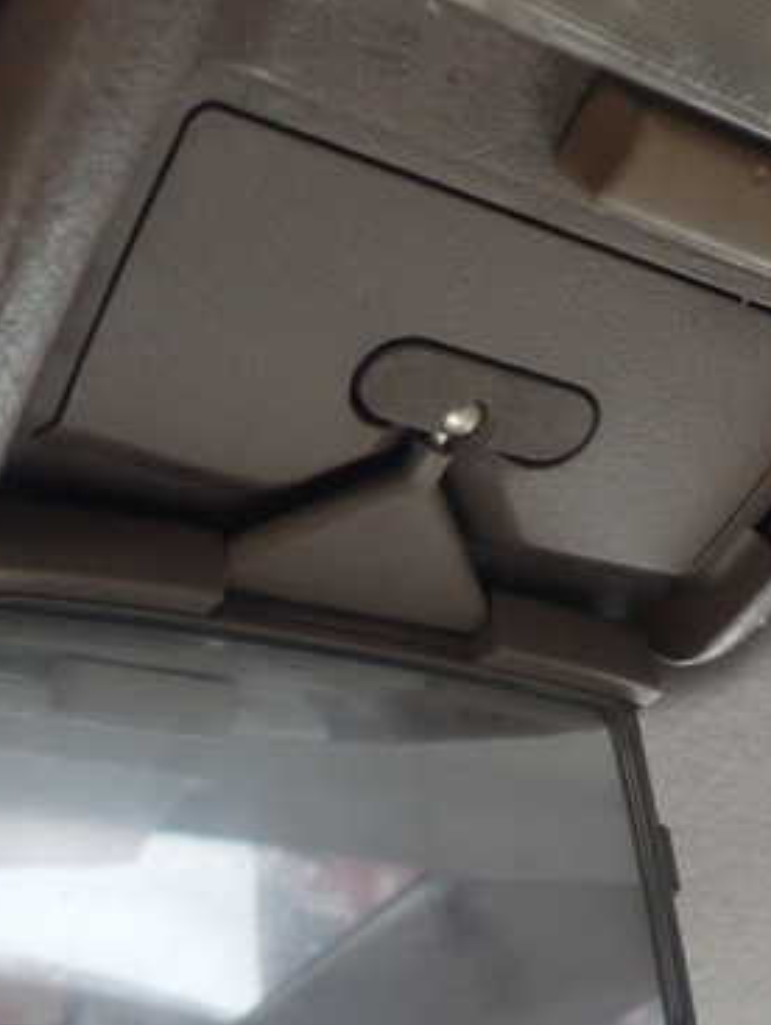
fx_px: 1453
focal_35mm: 49
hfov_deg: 29.7
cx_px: 346
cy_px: 559
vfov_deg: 38.8
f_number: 2.3
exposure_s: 1/20
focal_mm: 5.4
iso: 800
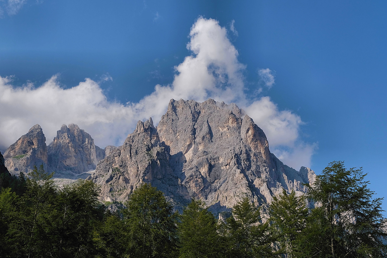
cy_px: 131
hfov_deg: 41.9
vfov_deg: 28.6
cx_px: 191
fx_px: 505
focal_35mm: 47
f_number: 8
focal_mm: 30.8
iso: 200
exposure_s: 1/450
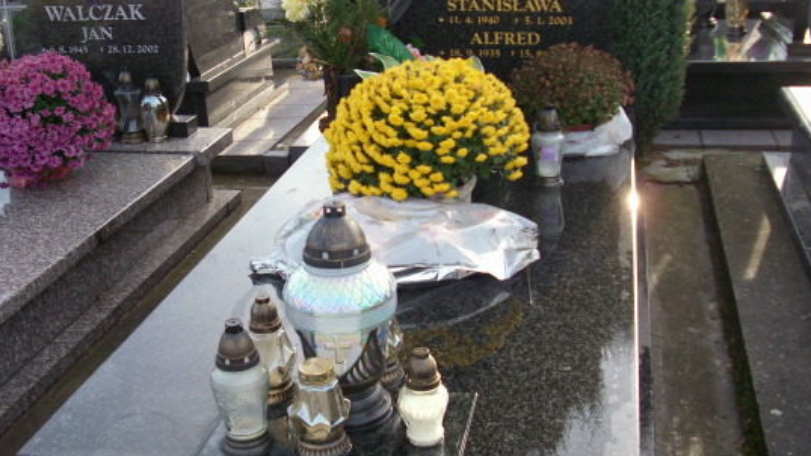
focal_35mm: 48
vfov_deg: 24.9
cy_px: 201
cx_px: 453
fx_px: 1032
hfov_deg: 42.8
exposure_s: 1/260
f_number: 2.8
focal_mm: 6.2
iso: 50
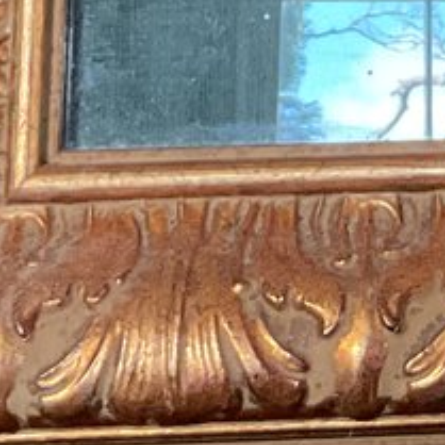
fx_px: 2705
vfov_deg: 8.8
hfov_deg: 9.1
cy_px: -467
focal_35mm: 186
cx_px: 757
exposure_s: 1/60
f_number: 1.8
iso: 200
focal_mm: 3
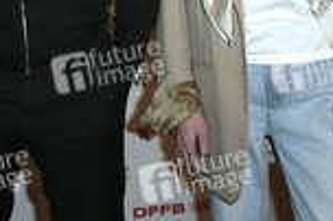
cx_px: 137
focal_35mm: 95
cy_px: -96
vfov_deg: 13.6
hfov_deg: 21.5
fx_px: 878
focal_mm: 32
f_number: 6.3
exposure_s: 1/200
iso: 2000
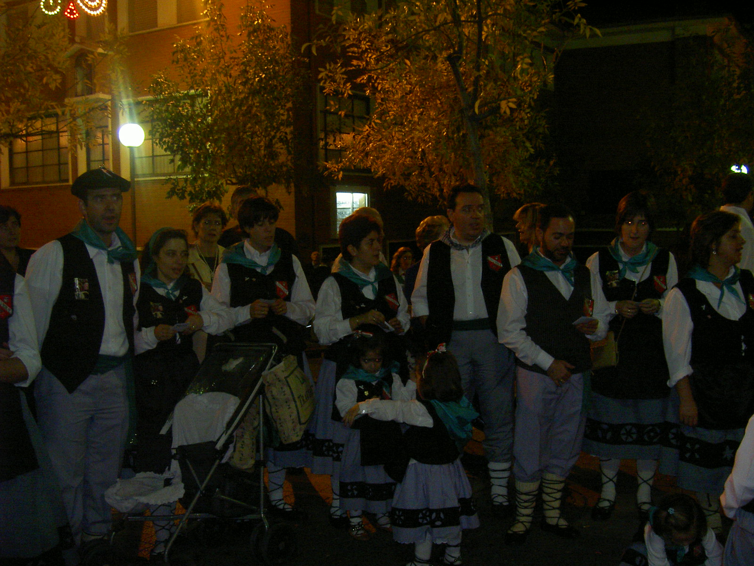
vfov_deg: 36.8
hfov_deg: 47.9
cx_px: 377
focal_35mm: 39
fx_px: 849
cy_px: 283
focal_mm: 8
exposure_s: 1/59.5
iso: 100
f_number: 2.8
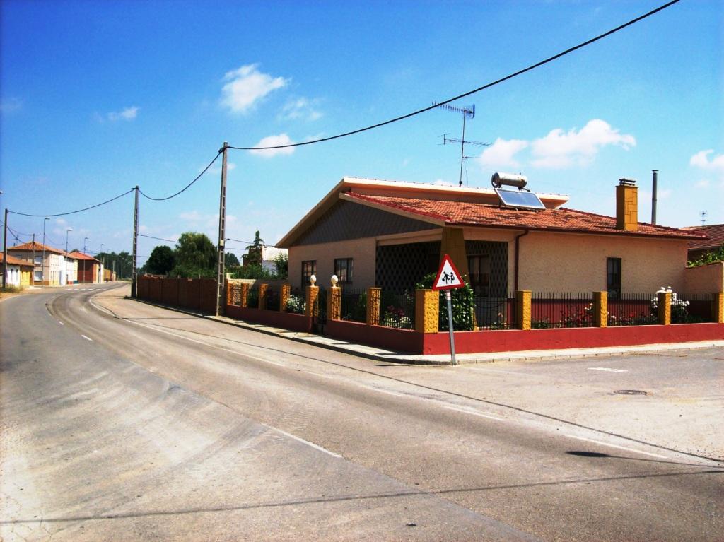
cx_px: 362
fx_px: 753
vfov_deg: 39.6
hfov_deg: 51.4
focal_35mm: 36
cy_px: 271
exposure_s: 1/464
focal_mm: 6
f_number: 4.8
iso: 80
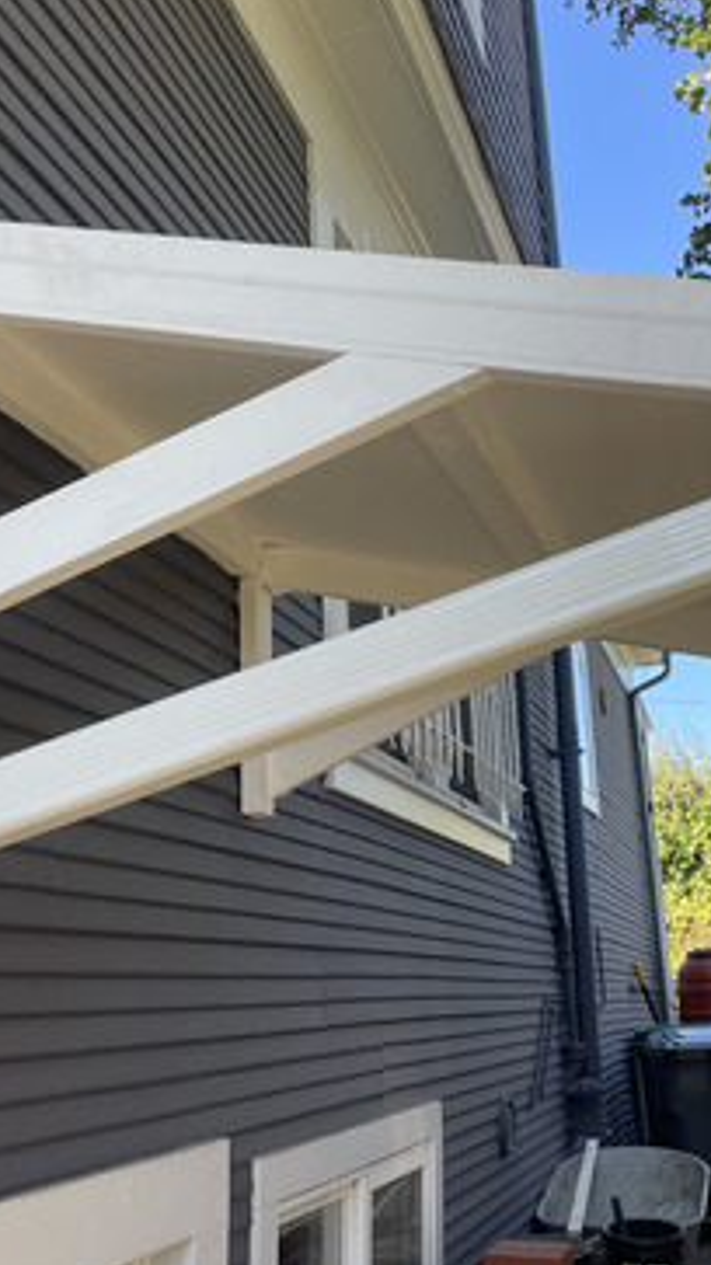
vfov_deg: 51.6
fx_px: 1308
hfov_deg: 30.1
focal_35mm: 39
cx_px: 502
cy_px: 629
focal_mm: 4.2
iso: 32
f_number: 1.6
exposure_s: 1/410
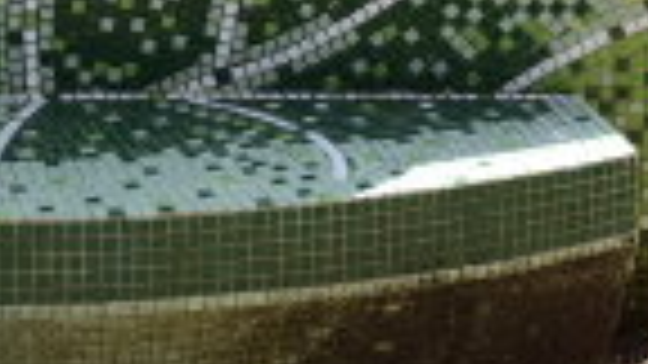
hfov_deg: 14.7
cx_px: -86
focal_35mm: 142
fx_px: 2440
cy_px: -207
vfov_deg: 8.3
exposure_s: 1/250
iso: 200
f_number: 6.3
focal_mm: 38
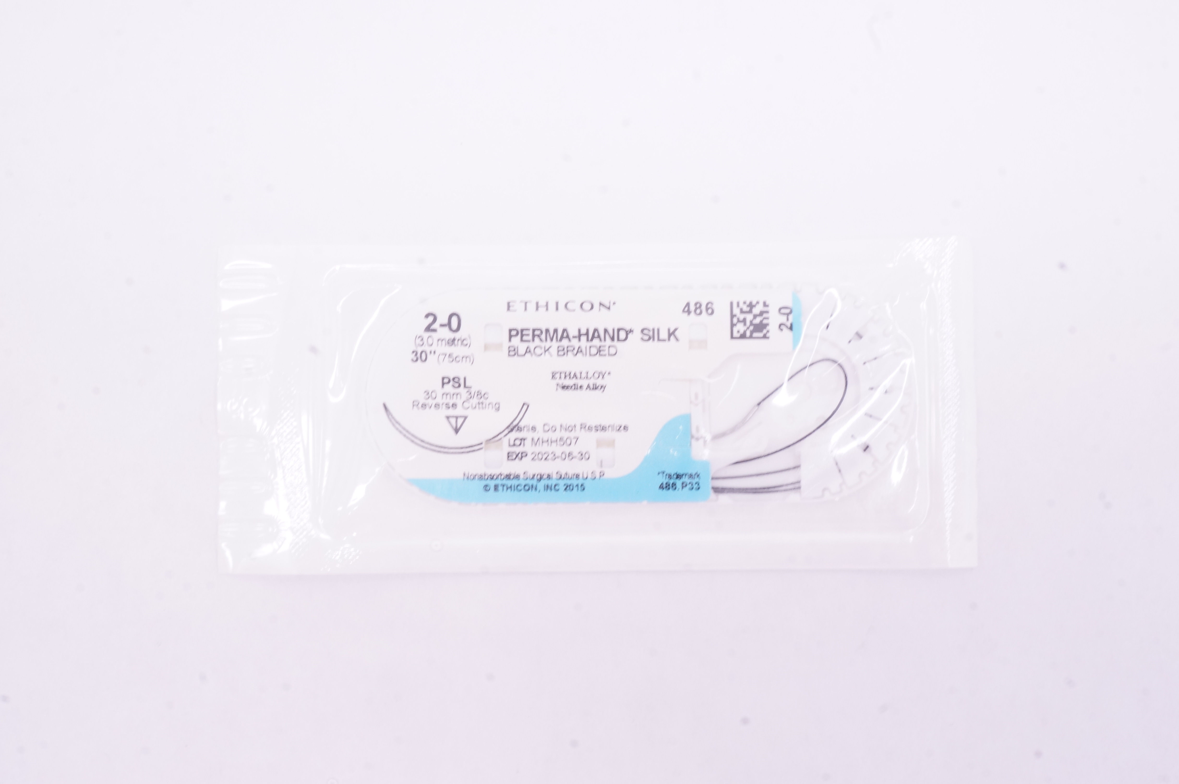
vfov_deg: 30.8
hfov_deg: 45.0
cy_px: 392
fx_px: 1423
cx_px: 590
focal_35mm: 44
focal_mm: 29
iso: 800
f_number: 20
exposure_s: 1/10
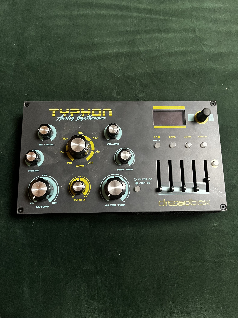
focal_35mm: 26
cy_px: 159
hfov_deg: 53.1
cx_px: 119
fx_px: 238
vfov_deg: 67.3
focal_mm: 5.1
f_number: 1.6
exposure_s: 1/39
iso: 640
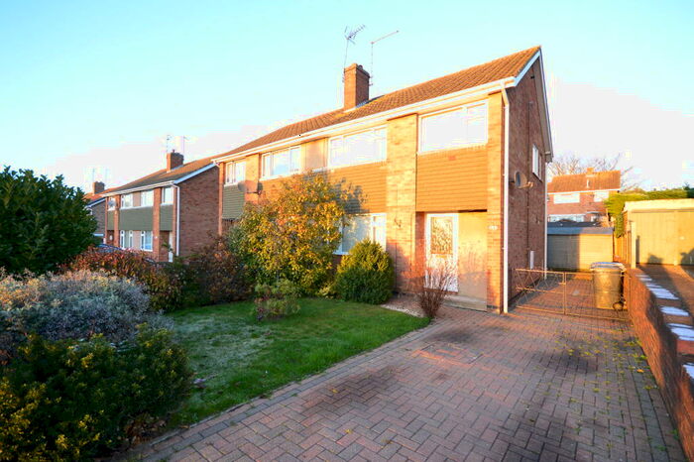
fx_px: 289
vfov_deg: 77.3
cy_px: 231
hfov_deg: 100.4
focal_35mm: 15
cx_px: 347
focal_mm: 10
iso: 450
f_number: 5.6
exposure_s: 1/60
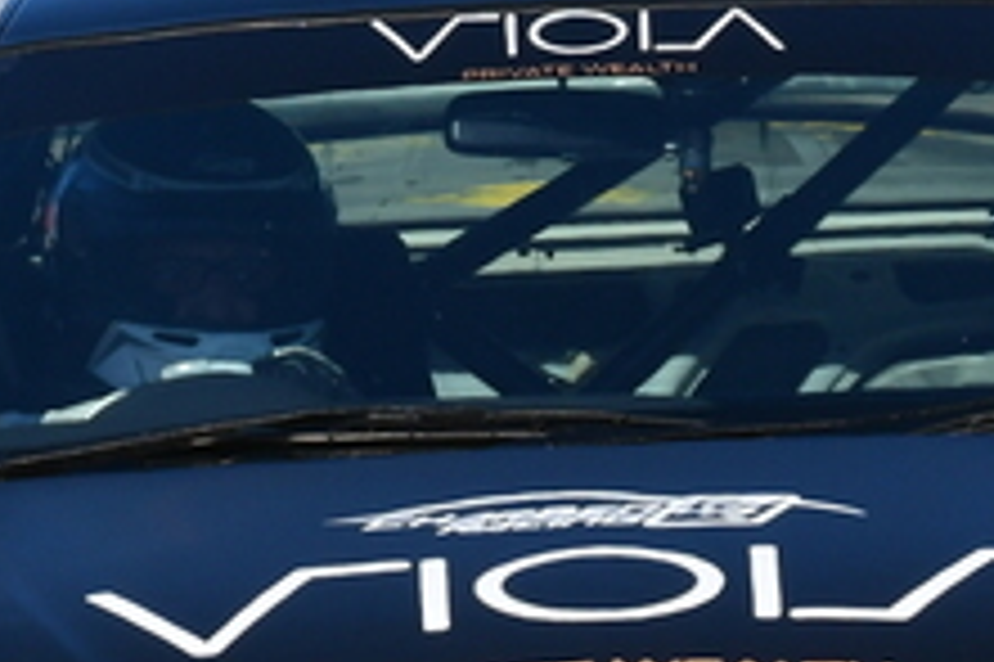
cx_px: 774
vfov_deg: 0.6
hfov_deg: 0.9
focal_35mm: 2281
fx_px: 62932
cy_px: 466
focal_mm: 420
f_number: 13
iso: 500
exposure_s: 1/640
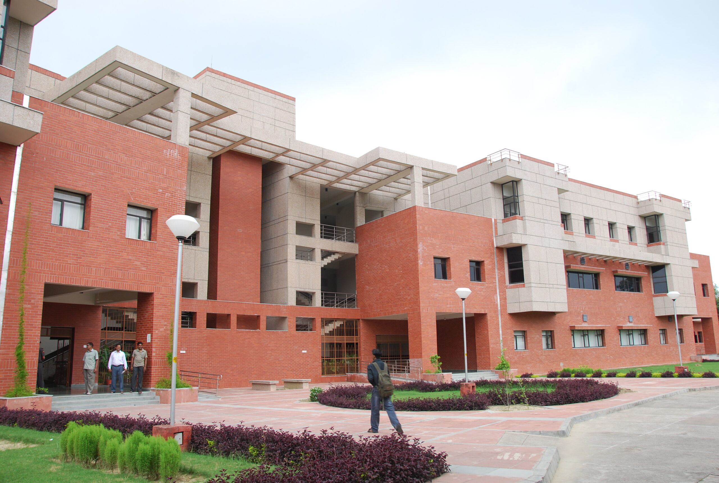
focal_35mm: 27
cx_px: 360
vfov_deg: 48.1
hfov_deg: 67.3
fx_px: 540
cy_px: 242
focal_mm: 18
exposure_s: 1/50
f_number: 9
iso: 200
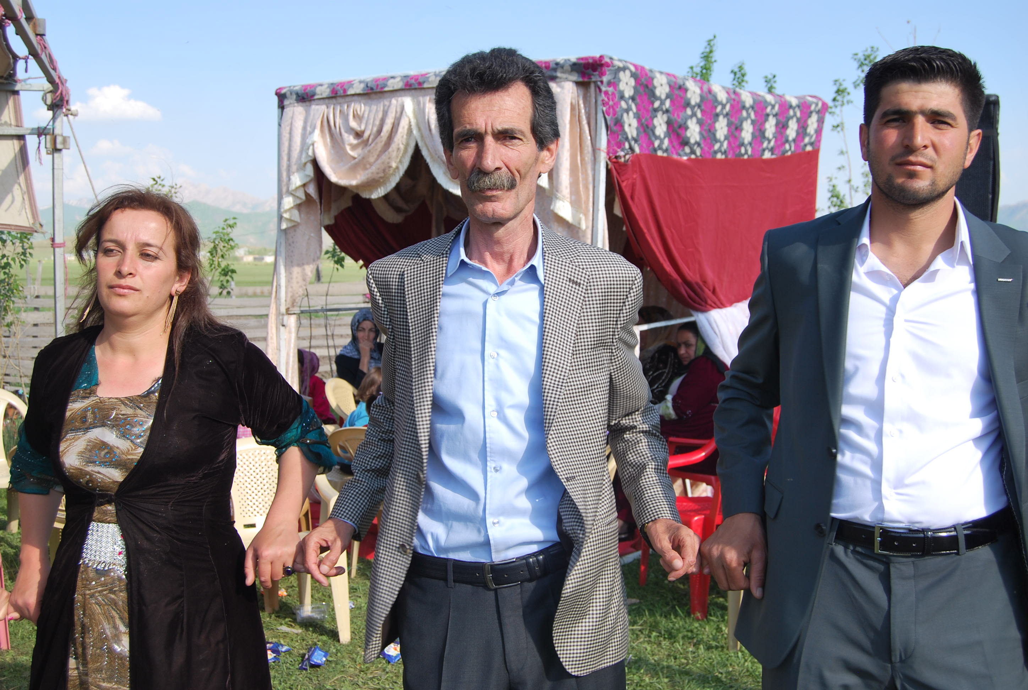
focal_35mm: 42
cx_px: 514
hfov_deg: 46.3
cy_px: 345
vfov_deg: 32.0
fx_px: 1202
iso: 100
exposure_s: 1/200
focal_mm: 28
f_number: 7.1
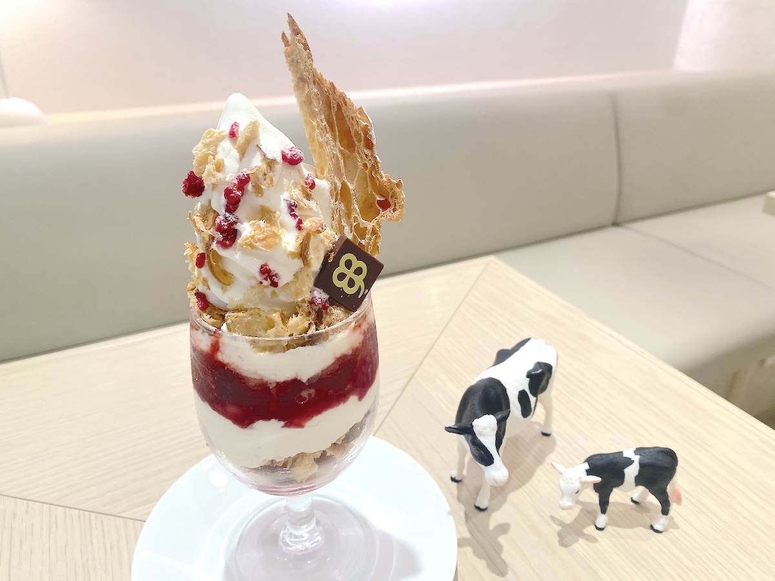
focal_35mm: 26
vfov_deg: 53.1
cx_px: 388
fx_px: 582
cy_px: 290
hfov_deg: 67.3
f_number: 1.8
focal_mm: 4.25
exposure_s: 1/100
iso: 64
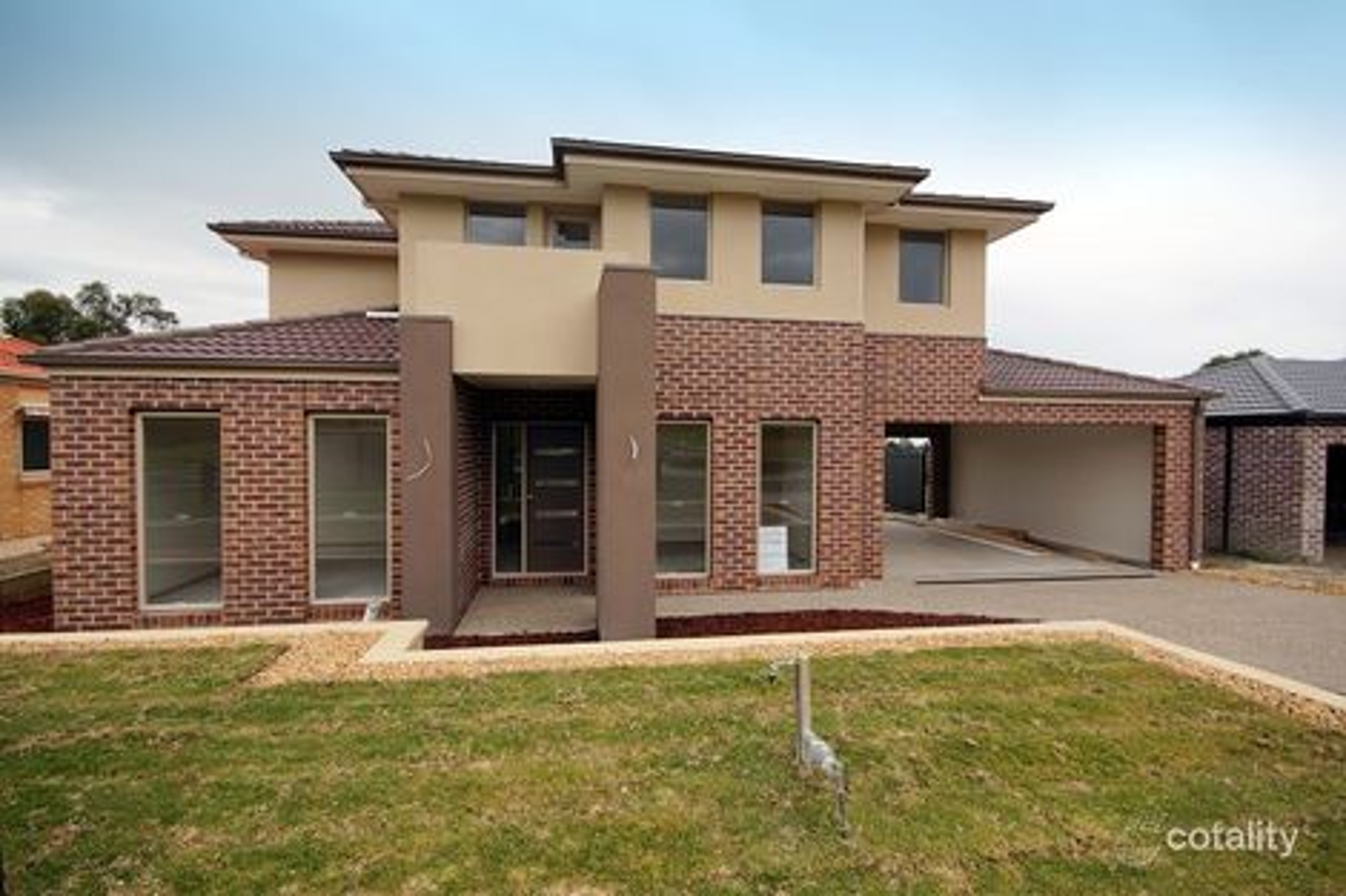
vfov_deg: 77.3
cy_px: 448
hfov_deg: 100.4
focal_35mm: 15
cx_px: 673
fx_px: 561
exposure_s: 1/100
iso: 100
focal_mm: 10
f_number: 6.3
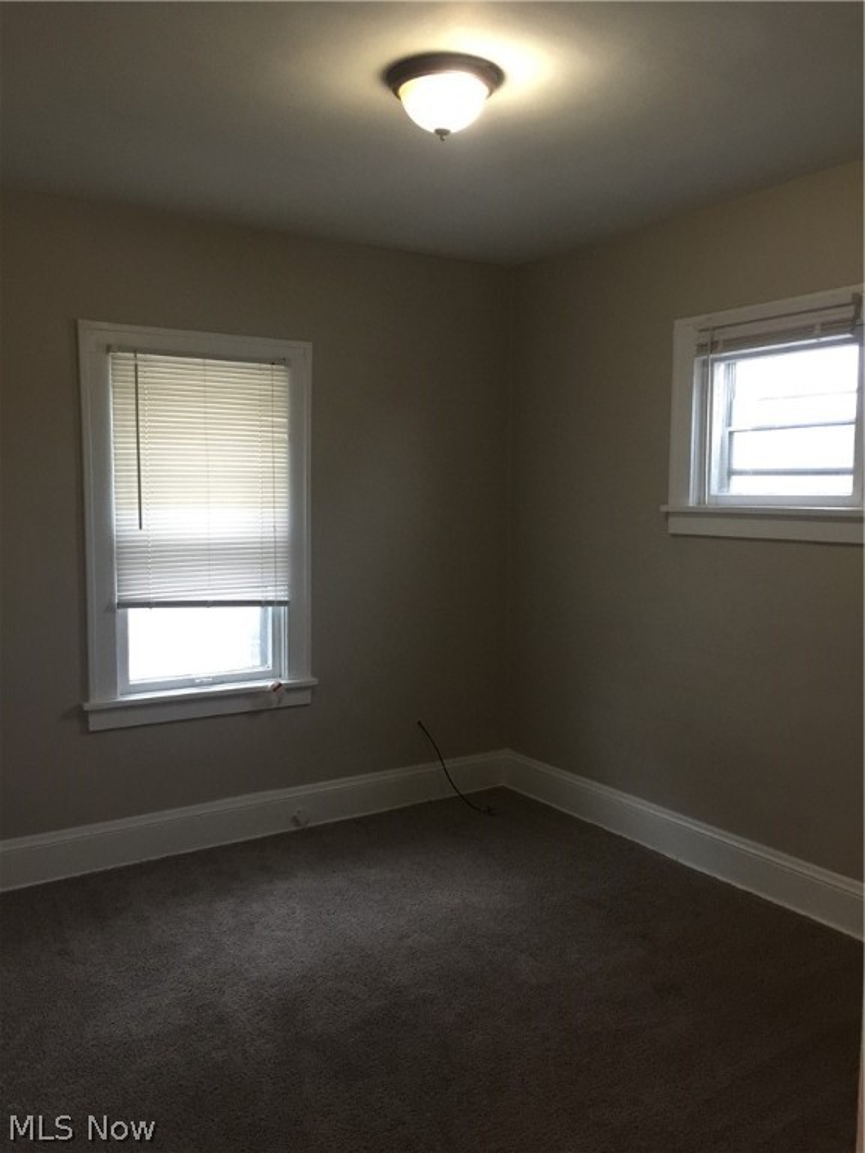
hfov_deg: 48.2
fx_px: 966
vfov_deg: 61.7
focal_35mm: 29
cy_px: 576
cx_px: 432
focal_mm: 4.15
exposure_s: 1/10
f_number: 2.2
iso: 125
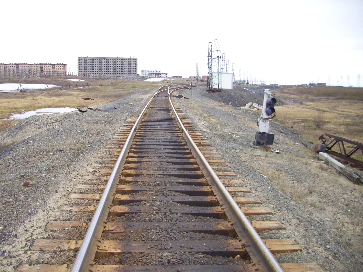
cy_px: 136
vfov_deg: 41.8
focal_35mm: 34
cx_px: 182
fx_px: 357
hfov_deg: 54.0
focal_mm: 5.7
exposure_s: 1/50
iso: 100
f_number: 2.9
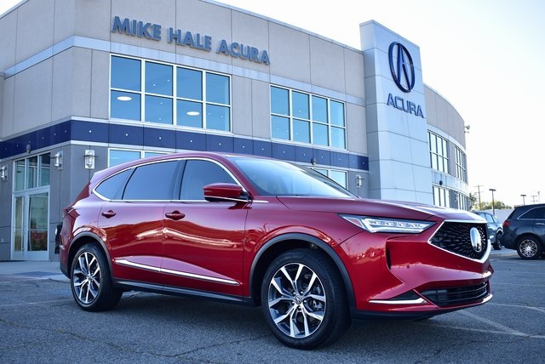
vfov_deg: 36.9
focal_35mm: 36
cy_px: 182
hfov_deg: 53.1
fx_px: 545
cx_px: 272
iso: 100
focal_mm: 24
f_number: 5
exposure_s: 1/100
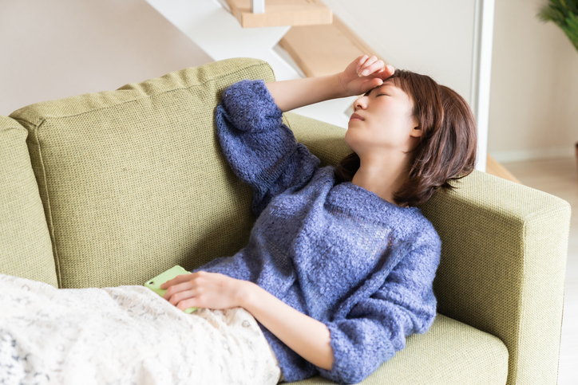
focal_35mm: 66
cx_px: 289
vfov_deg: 20.6
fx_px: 1060
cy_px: 192
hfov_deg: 30.5
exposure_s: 1/100
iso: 640
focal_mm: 66
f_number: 2.8
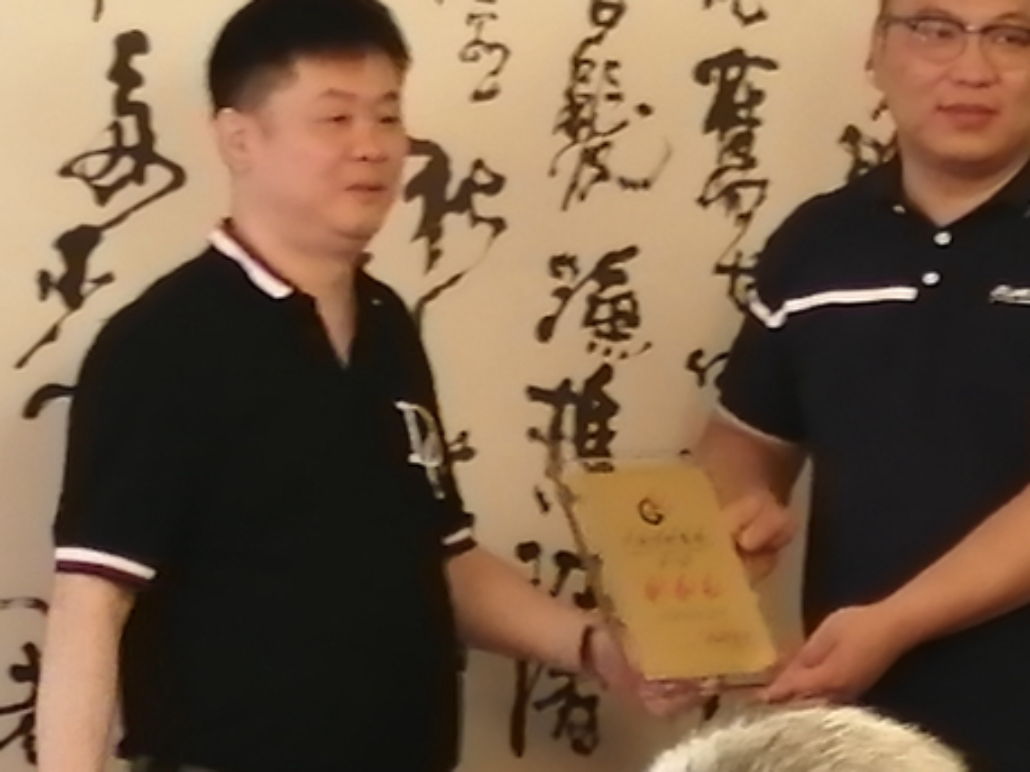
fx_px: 2915
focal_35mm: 98
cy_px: 283
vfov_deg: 15.1
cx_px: 592
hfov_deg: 20.0
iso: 200
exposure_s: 1/33.3
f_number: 1.8
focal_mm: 3.6
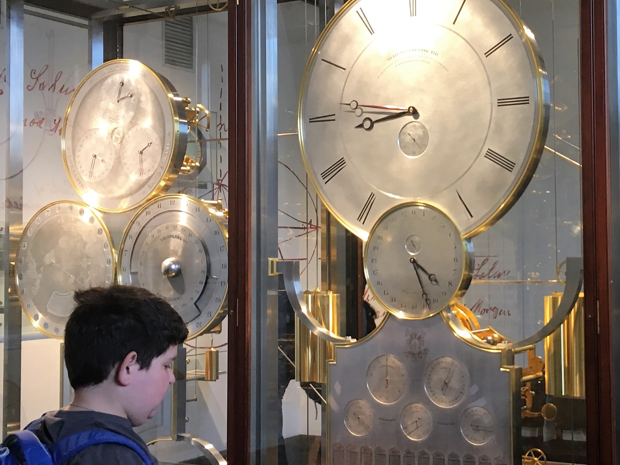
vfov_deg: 26.5
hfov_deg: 33.9
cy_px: 218
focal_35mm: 55
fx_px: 985
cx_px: 499
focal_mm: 4.15
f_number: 2.2
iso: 100
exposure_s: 1/33
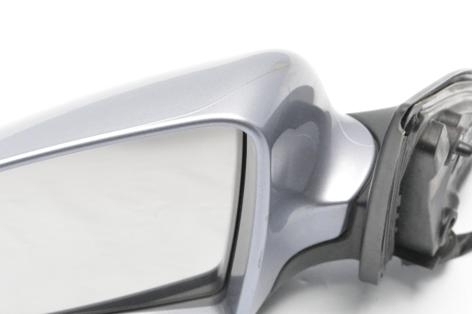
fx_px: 1193
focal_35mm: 91
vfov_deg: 15.0
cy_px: 184
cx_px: 167
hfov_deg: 22.3
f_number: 10
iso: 6400
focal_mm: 40
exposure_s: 1/400
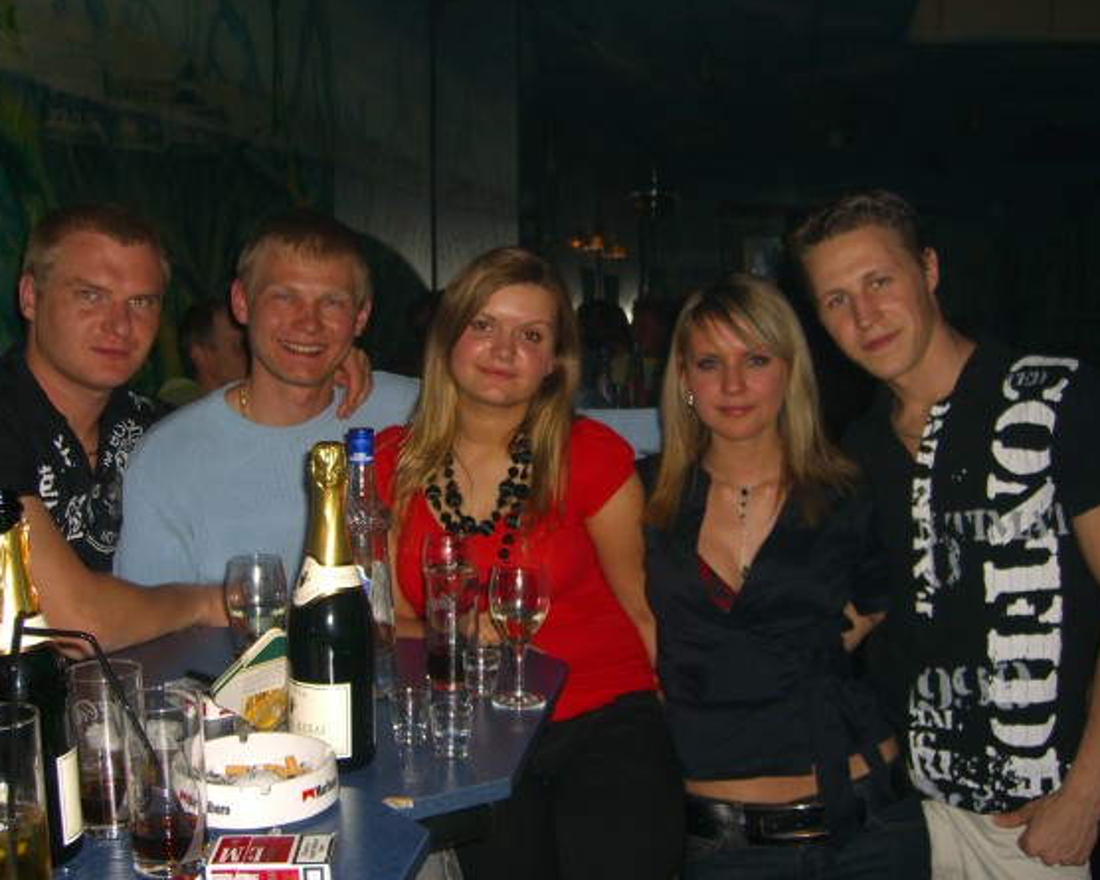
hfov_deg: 45.8
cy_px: 439
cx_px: 532
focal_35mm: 40
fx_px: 1302
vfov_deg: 37.3
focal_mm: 7.9
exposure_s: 1/60
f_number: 2.8
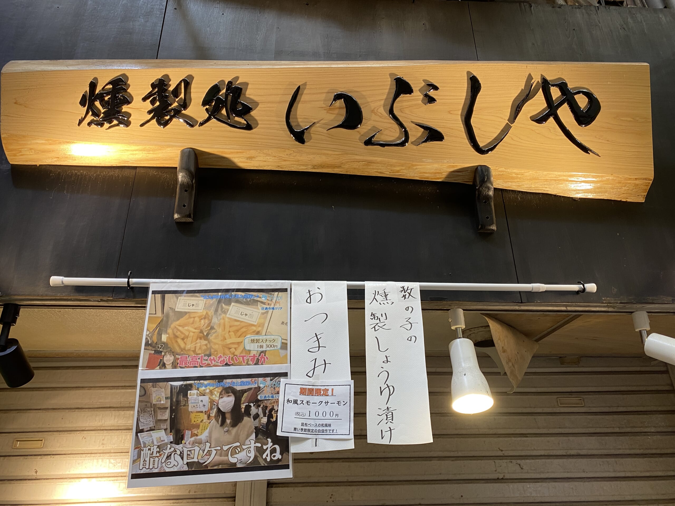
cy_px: 253
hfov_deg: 67.3
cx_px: 338
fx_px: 507
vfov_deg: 53.1
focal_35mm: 26
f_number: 1.8
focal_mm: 4.25
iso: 80
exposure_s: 1/60
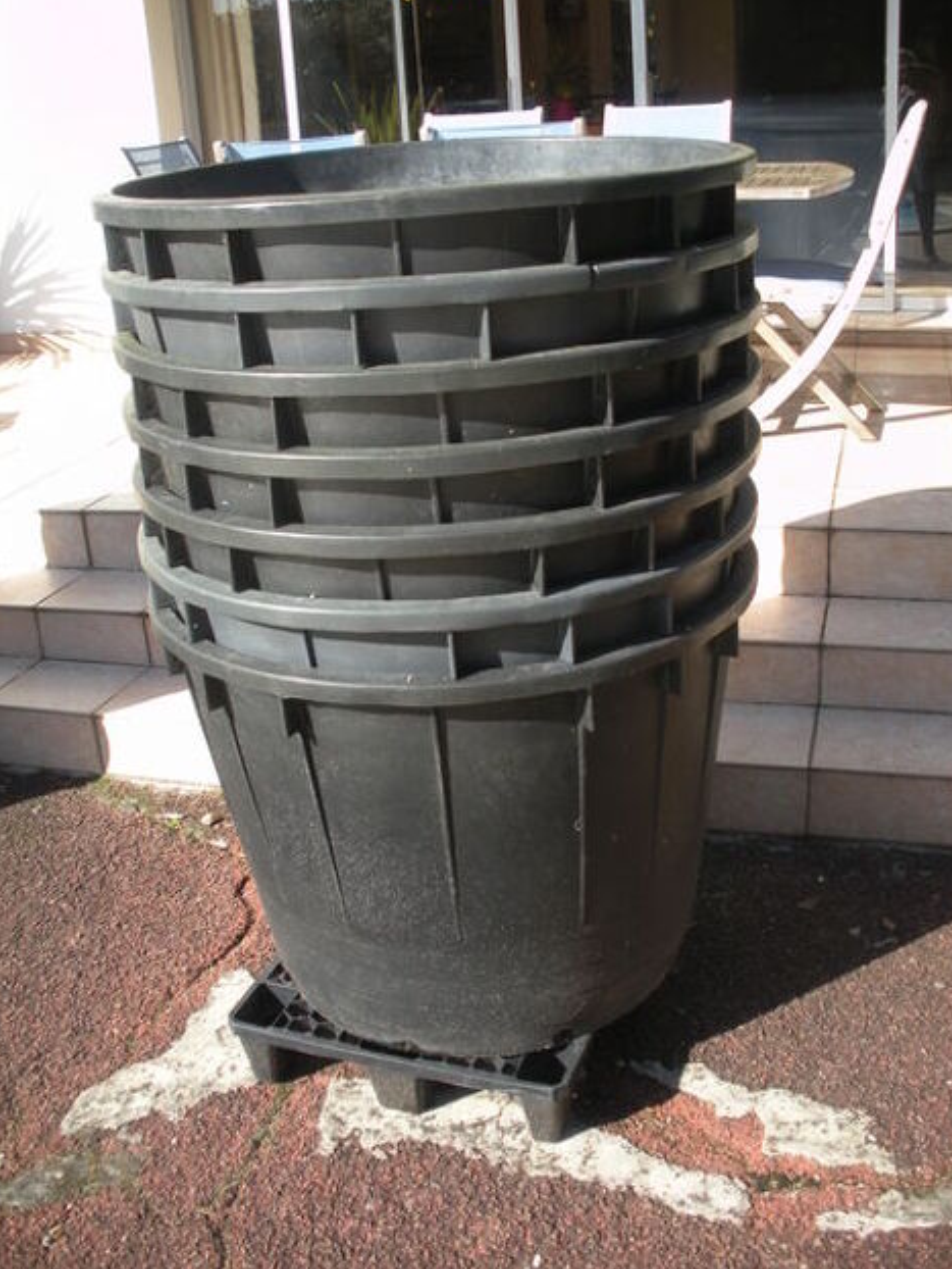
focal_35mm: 36
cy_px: 630
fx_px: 1319
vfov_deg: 51.3
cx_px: 469
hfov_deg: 39.7
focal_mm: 6.3
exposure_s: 1/213
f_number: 3.5
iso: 64
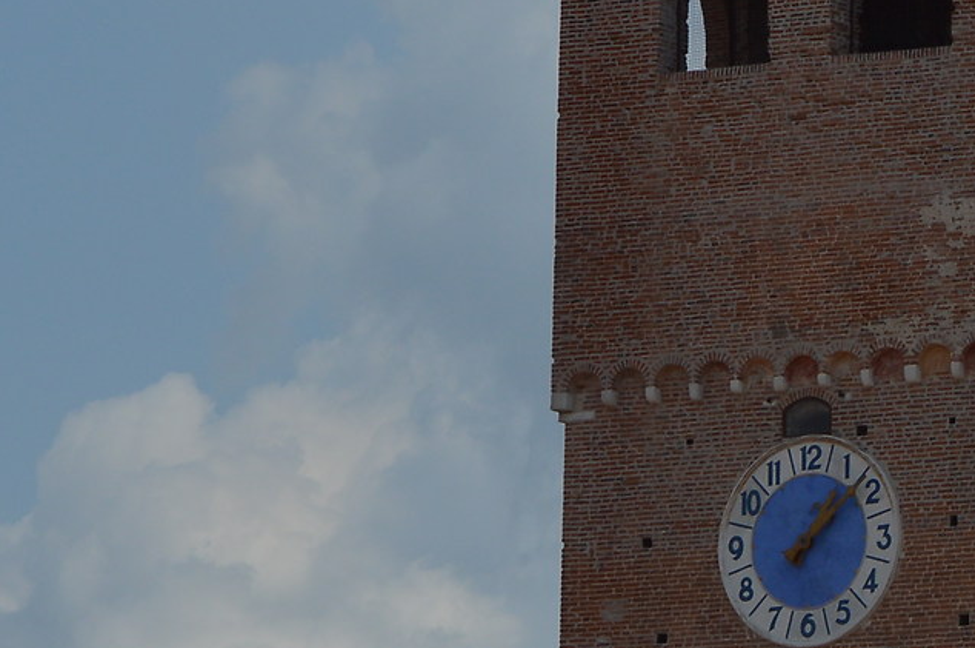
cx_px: 1450
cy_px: 544
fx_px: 9521
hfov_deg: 5.8
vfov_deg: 3.9
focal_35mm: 352
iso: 100
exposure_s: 1/1250
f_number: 8
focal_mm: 62
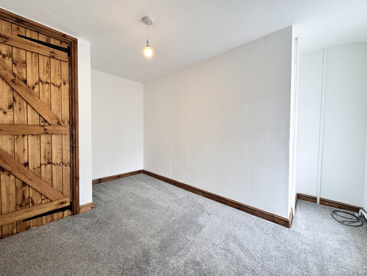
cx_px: 184
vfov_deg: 85.7
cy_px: 138
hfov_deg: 102.1
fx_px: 148
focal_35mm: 14
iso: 125
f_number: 2.2
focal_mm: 2.22
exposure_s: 1/99
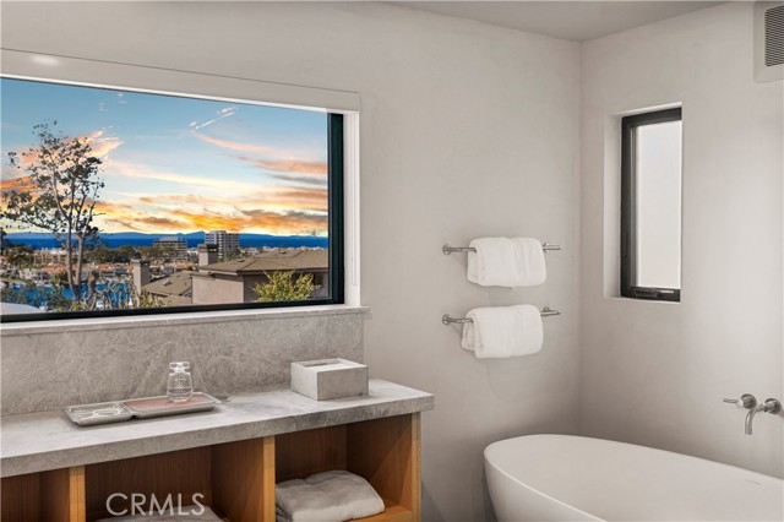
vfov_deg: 38.8
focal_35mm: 34
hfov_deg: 55.8
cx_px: 392
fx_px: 740
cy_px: 261
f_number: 8
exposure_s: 1/13
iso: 160
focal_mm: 34
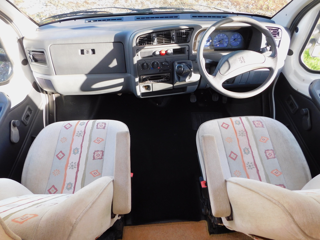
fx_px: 213
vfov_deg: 58.9
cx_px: 160
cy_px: 120
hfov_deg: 73.9
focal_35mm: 23
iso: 125
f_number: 3
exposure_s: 1/50
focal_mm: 4
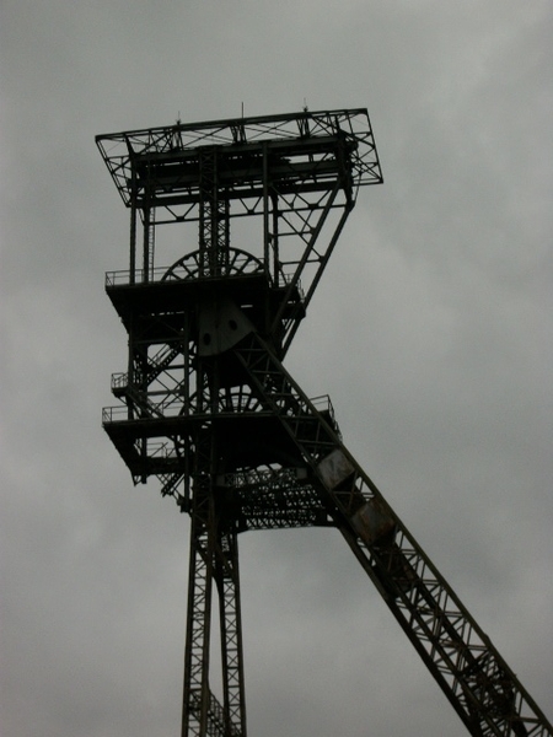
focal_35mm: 96
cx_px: 276
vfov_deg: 20.4
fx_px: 2045
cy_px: 368
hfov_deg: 15.4
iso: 80
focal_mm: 17.1
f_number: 5.2
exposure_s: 1/60
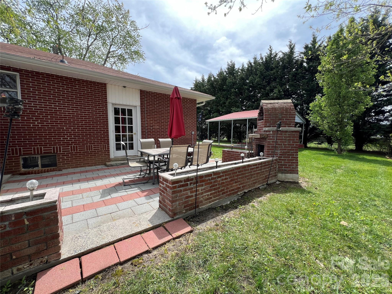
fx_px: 147
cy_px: 147
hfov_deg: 106.2
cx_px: 196
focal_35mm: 13
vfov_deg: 89.9
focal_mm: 1.57
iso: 32
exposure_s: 1/506
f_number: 1.8
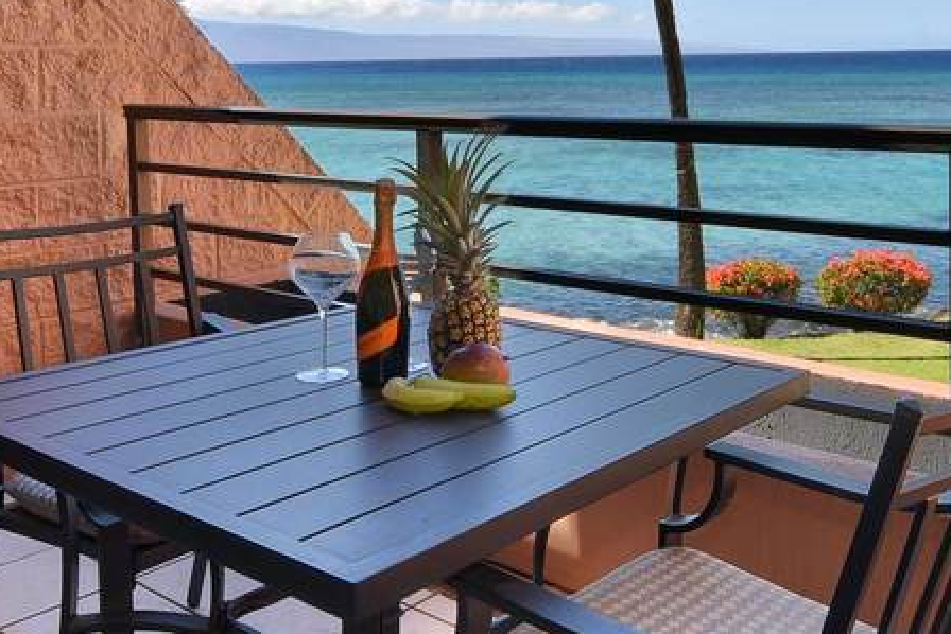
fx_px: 1057
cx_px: 584
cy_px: 98
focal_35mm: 40
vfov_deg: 32.2
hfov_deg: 48.1
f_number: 16
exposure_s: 1/10
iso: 200
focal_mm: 14
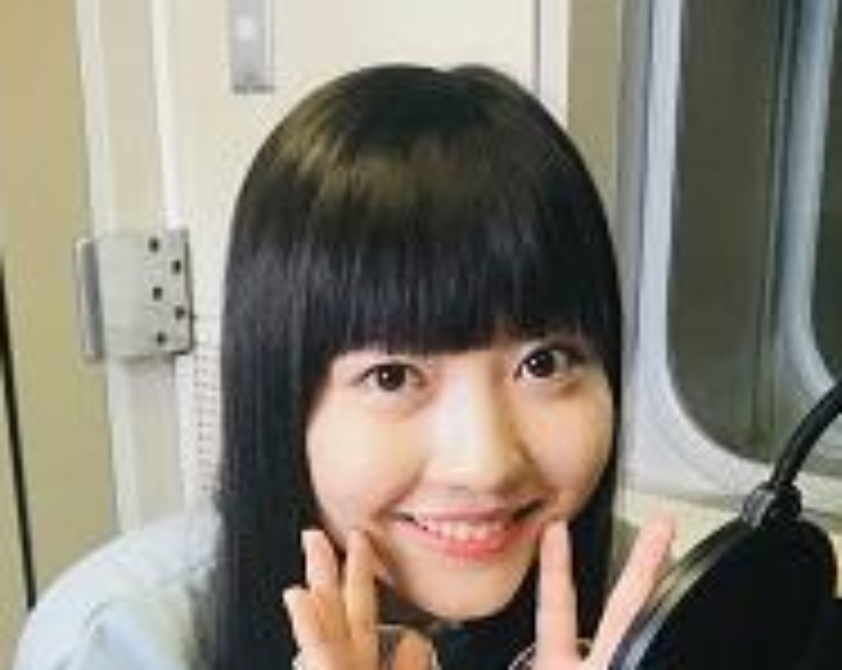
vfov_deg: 24.1
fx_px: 1493
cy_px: 681
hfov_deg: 31.3
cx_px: 311
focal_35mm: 60
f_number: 1.8
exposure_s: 1/25
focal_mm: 4
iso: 32
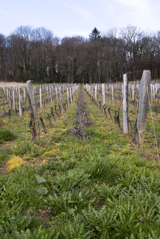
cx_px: 80
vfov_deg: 50.7
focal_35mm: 38
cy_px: 120
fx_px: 253
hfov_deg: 35.1
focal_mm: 38
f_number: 8
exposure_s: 1/80
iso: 100
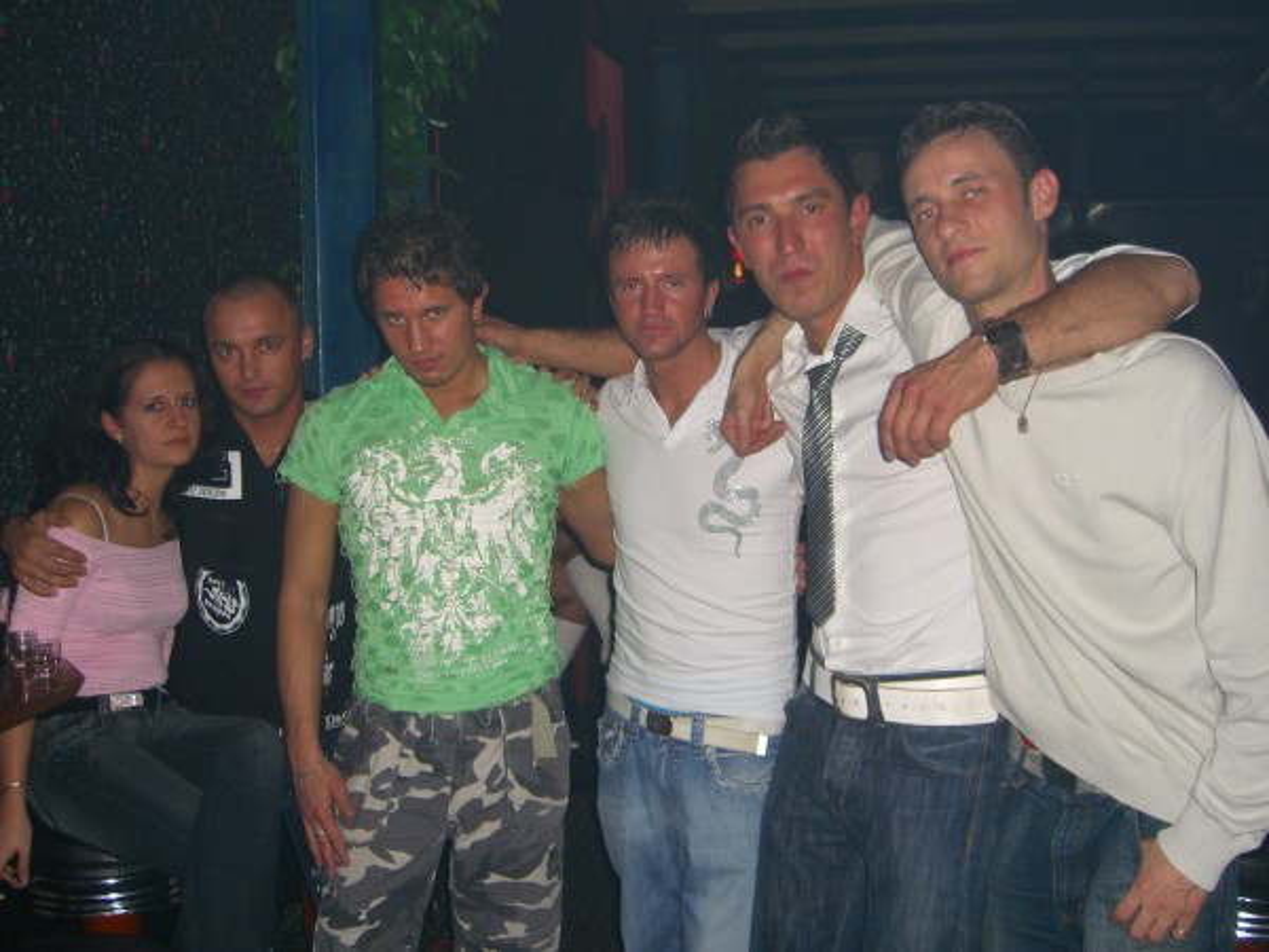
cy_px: 476
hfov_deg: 49.0
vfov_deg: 37.7
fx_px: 1393
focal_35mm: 38
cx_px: 634
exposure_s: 1/60
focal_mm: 7.9
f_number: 2.8
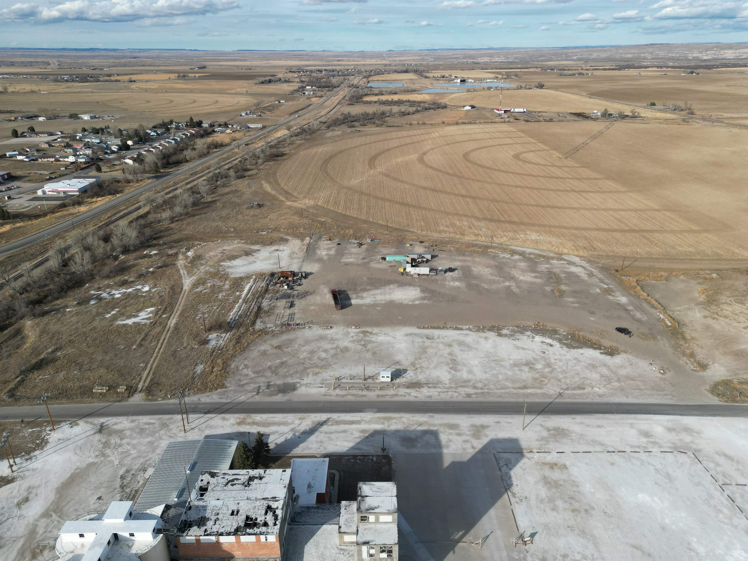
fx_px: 519
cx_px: 374
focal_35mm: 24
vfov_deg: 56.8
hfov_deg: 71.6
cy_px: 280
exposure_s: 1/3000
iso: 100
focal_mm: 6.72
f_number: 1.7
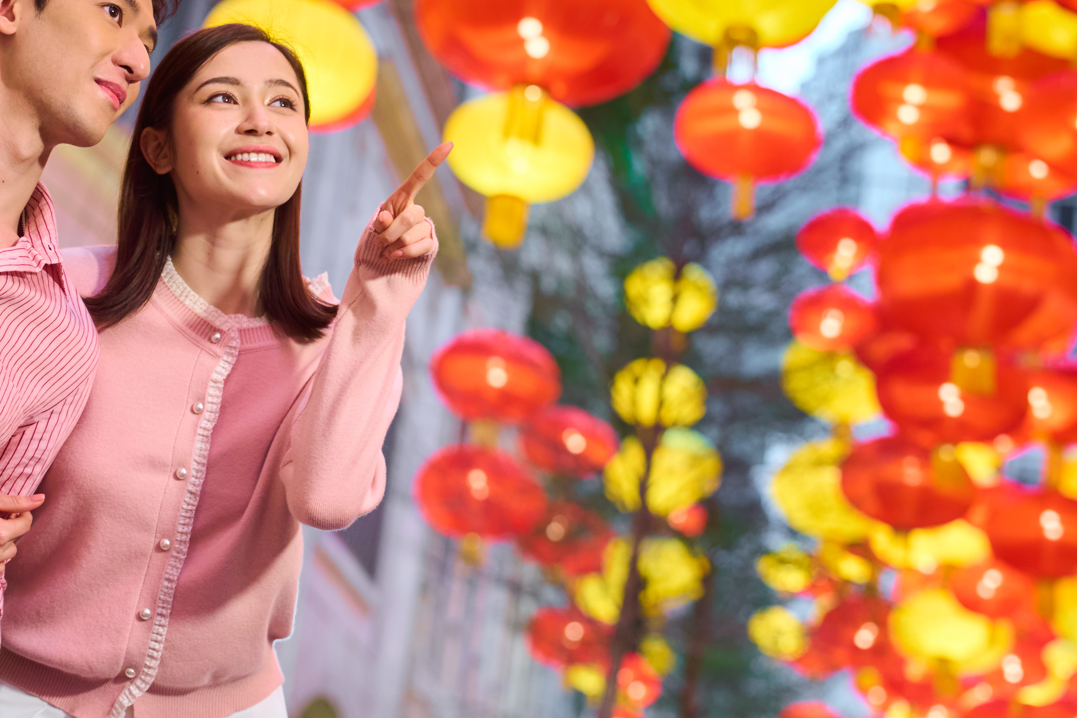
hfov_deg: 26.2
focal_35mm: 77
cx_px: 380
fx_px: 2303
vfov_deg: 17.6
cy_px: 199
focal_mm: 40
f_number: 2
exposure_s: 1/125
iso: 320
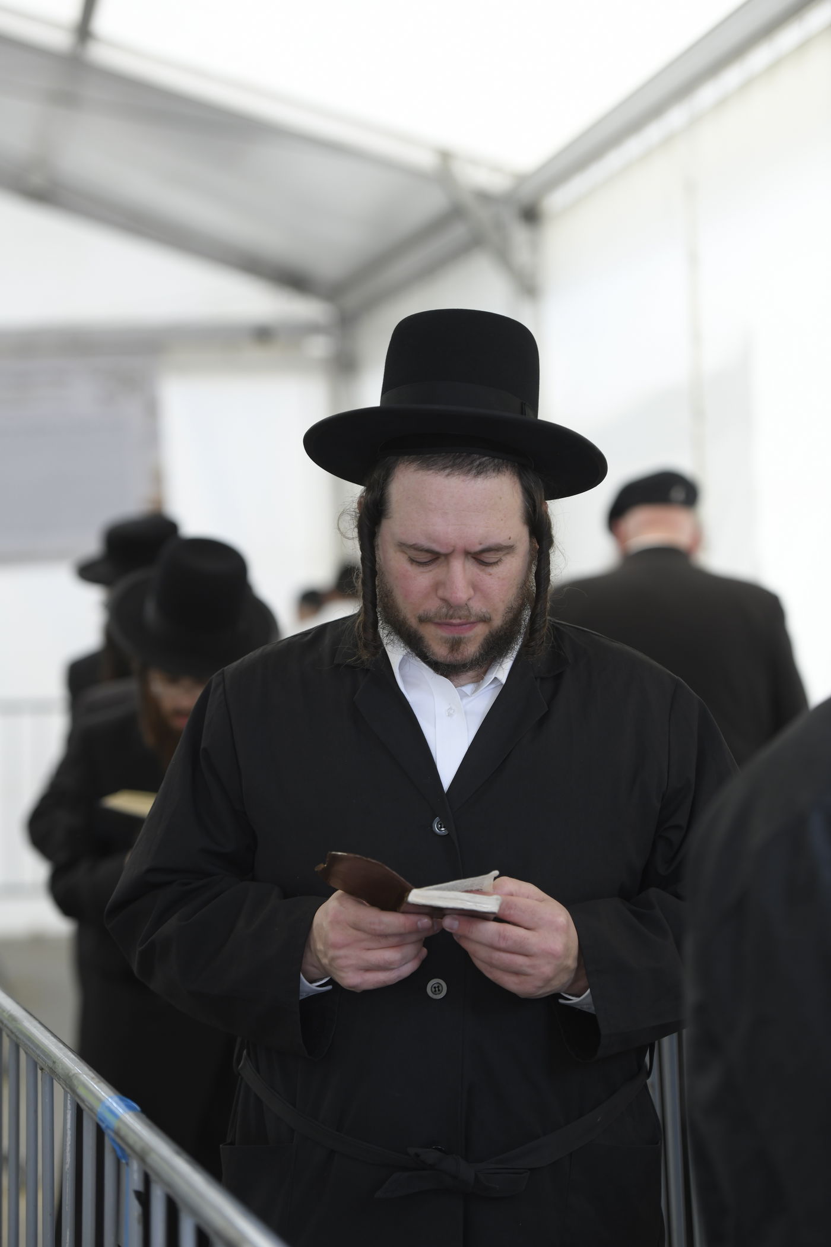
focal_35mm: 105
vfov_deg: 19.5
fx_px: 3635
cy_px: 624
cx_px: 416
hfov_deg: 13.0
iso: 500
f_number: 3.5
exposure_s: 1/250
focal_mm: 105
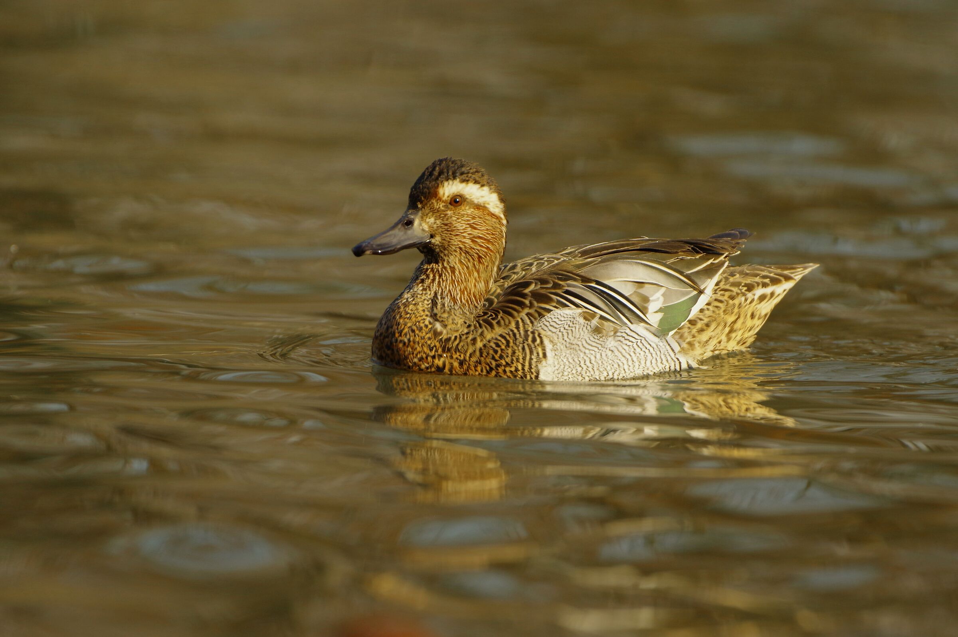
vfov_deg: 2.0
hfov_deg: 3.1
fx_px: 17947
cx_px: 479
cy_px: 318
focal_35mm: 675
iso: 800
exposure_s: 1/1000
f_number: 5.6
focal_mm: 450
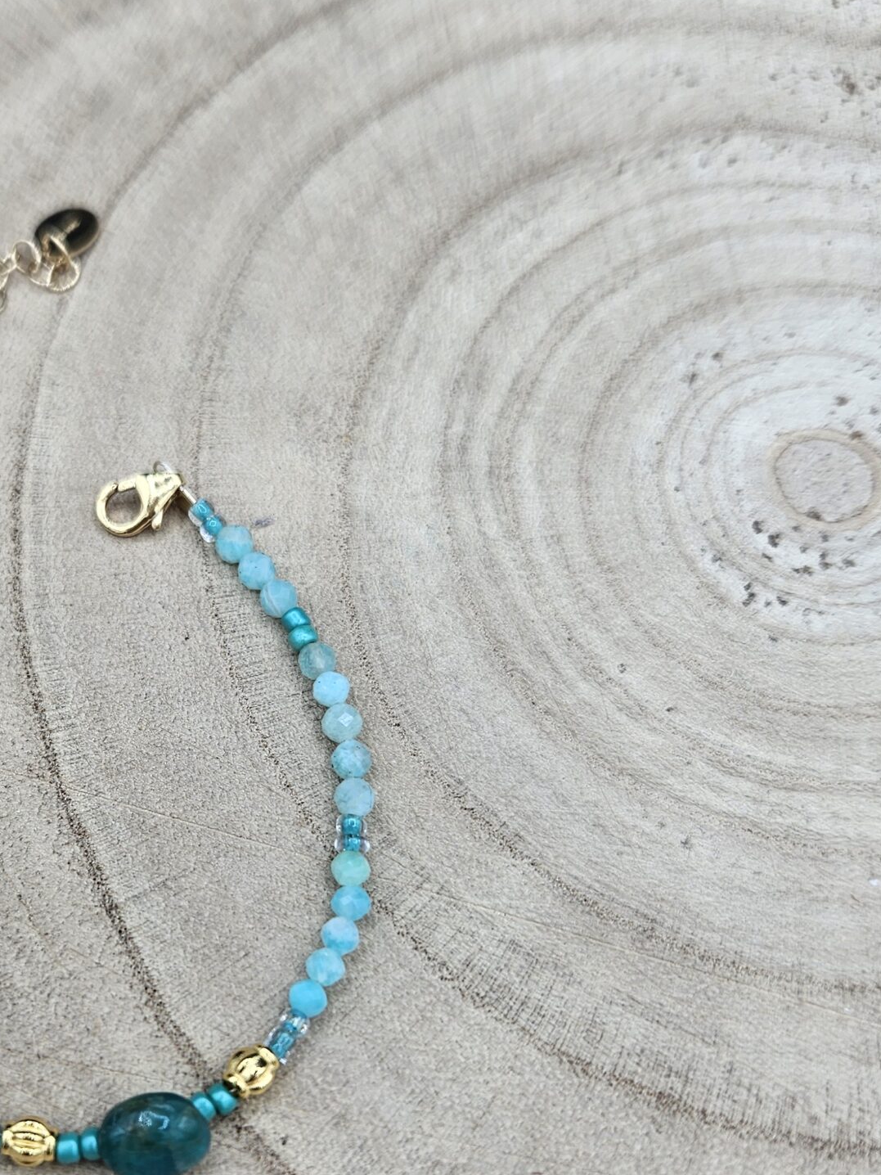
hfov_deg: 33.8
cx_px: 144
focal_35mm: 41
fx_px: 1391
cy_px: 730
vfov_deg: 45.4
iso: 25
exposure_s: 1/372
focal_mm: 5.4
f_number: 1.8
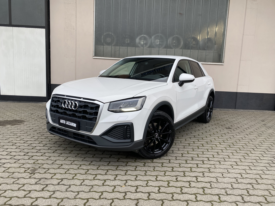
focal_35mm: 26
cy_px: 103
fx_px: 207
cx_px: 138
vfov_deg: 53.1
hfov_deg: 67.3
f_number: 1.8
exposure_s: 1/582
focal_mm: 4.25
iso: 32
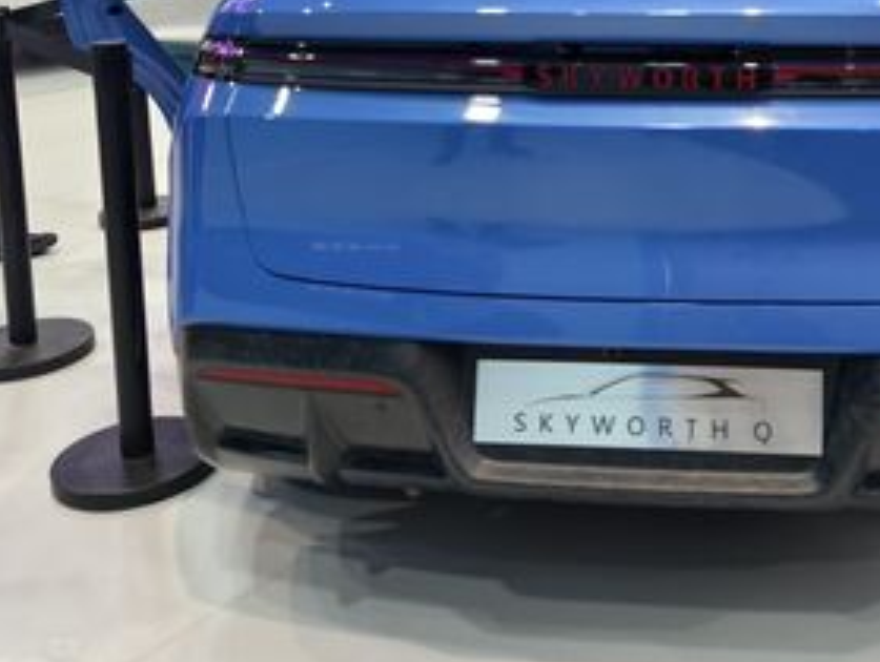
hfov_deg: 40.6
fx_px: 1145
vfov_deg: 31.0
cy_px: 82
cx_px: 681
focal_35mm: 45
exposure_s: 1/100
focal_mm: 8.67
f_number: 1.75
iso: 50
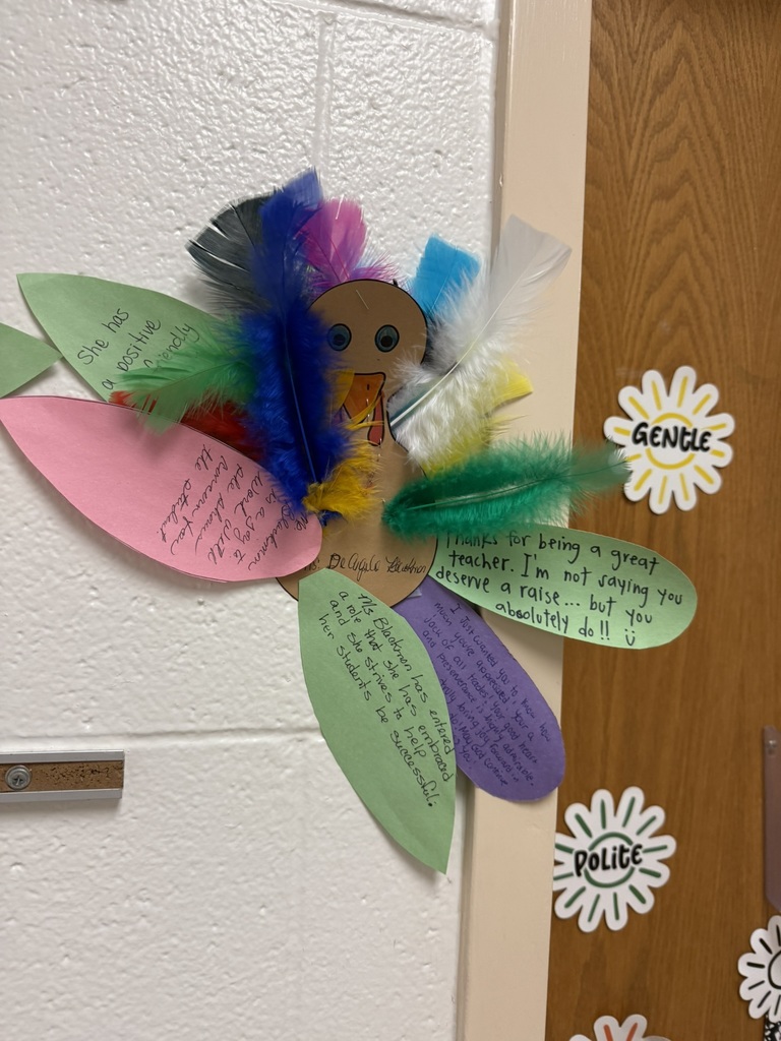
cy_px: 520
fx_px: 722
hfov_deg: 56.8
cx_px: 390
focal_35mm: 24
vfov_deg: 71.6
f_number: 1.78
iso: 200
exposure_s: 1/120
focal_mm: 6.76
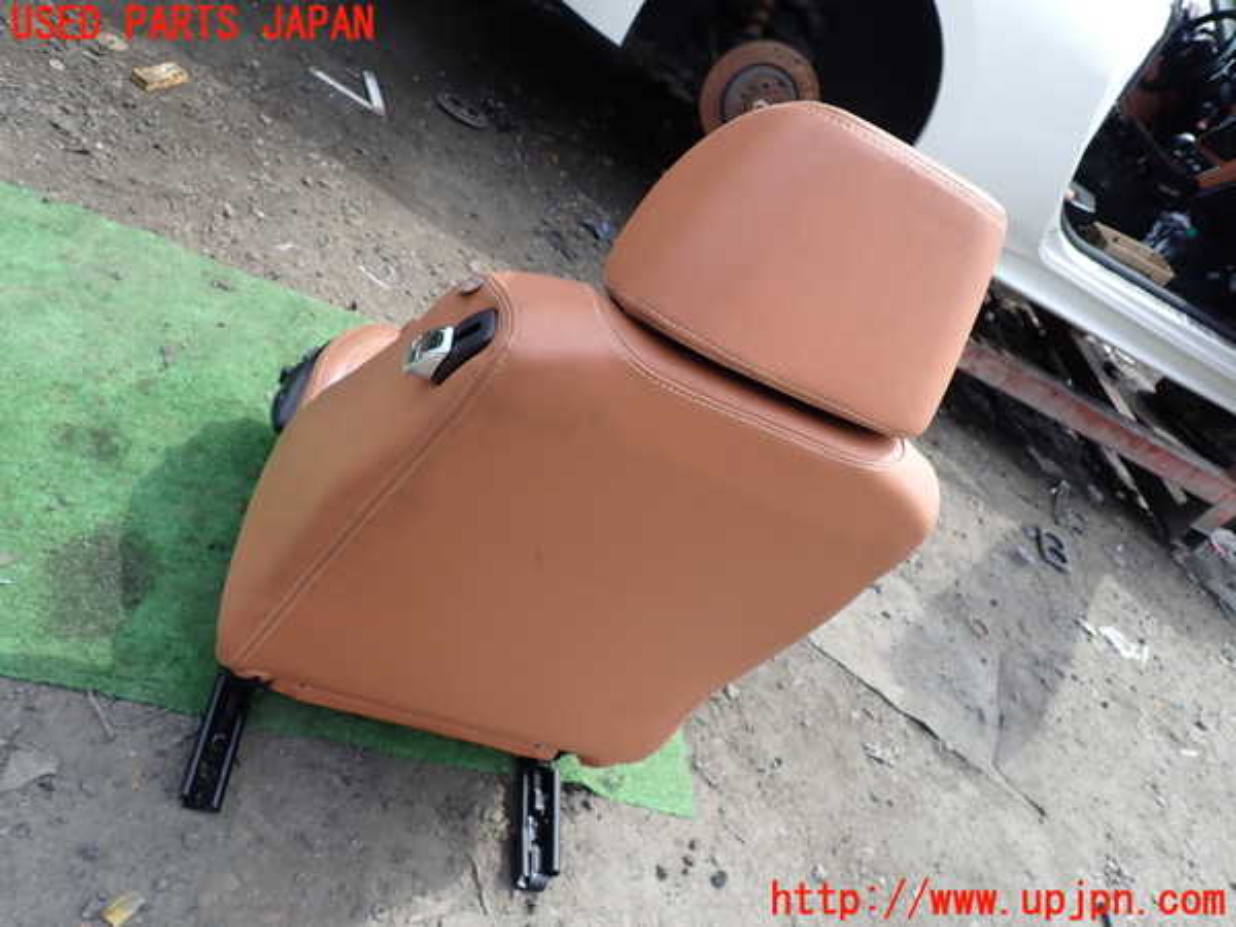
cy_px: 464
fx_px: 893
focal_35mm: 25
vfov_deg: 54.9
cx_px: 618
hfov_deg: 69.4
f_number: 2.8
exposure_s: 1/400
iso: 100
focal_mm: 4.5
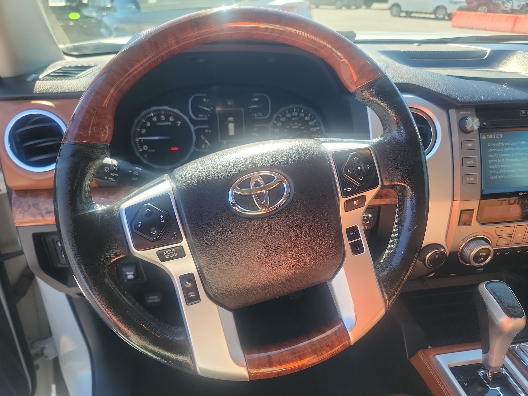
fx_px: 366
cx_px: 264
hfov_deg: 71.6
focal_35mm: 24
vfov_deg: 56.8
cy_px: 198
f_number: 1.8
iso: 72
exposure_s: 1/119
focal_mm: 6.7
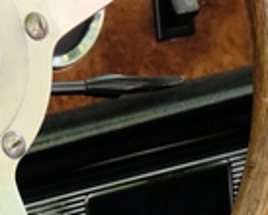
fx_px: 5838
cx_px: 166
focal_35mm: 735
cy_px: 116
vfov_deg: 2.1
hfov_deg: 2.6
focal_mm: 70
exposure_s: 1/210
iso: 1600
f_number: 5.6
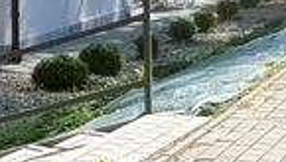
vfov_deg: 6.7
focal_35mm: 180
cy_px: -74
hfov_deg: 10.1
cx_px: -451
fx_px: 1367
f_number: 1.7
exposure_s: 1/604
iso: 113
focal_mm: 4.77
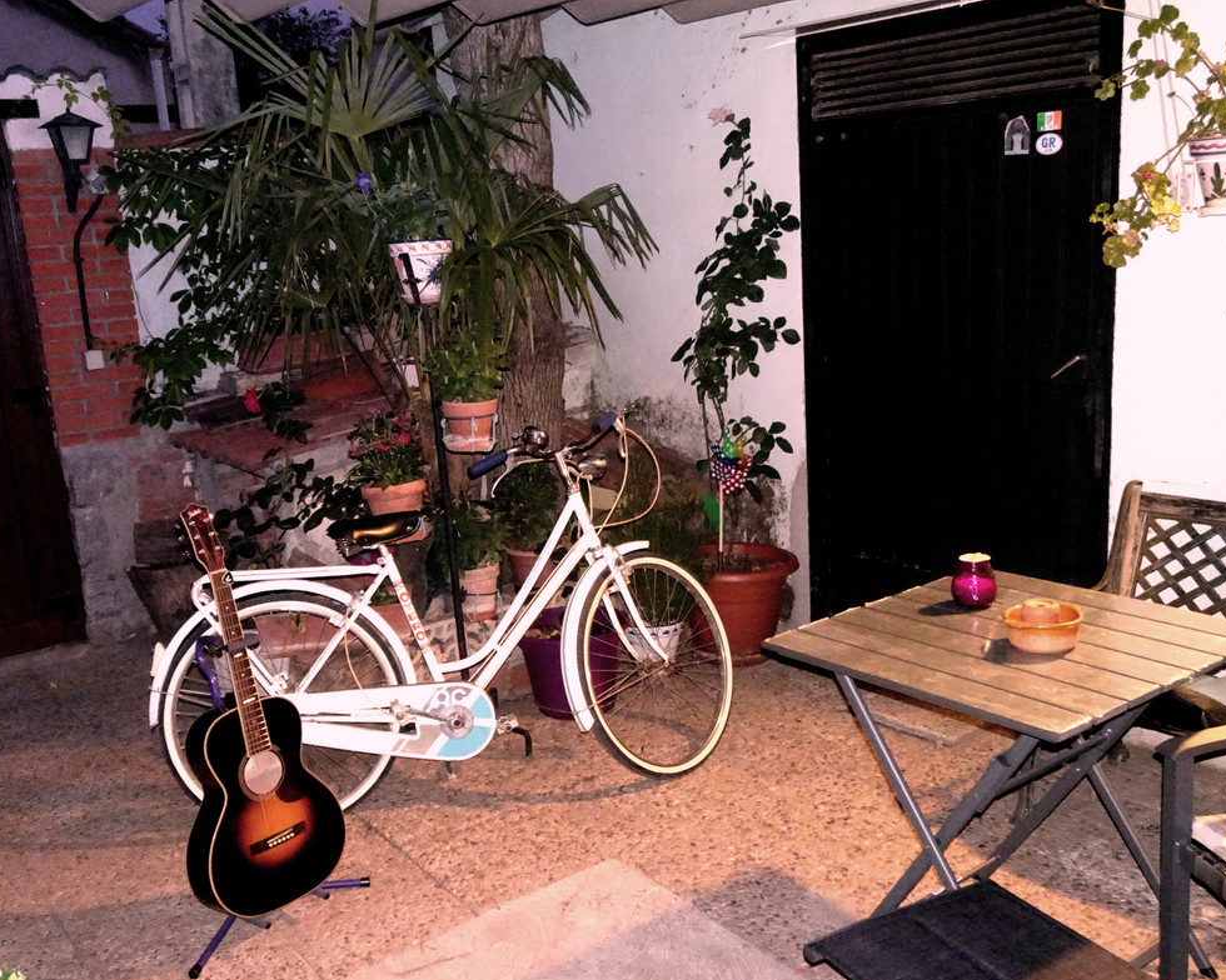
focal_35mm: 34
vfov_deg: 43.4
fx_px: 1234
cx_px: 577
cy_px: 499
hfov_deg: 52.8
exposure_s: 1/40
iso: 1600
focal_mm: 5.43
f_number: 4
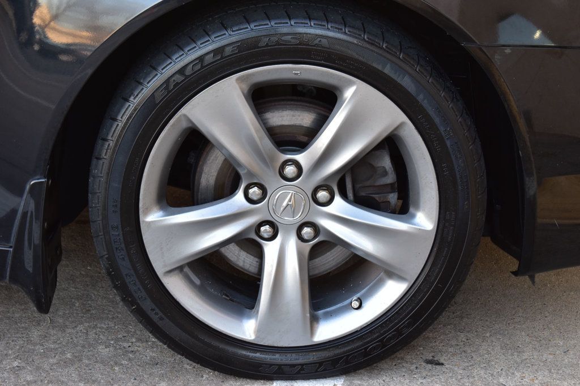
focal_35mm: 82
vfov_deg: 16.5
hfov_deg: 24.6
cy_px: 193
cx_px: 290
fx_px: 1329
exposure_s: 1/30
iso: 400
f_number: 7.1
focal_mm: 55
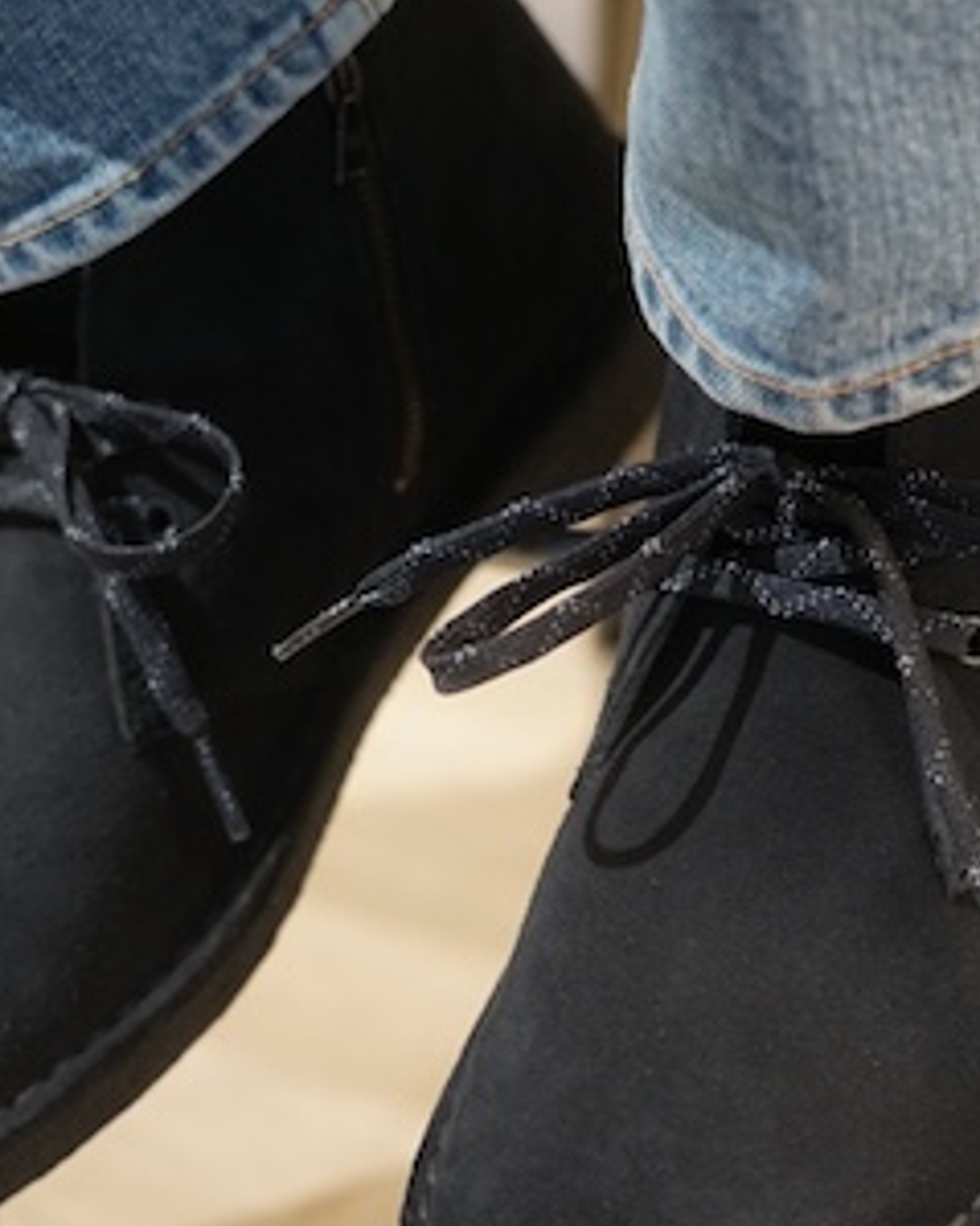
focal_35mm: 100
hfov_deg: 15.4
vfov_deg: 19.1
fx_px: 3627
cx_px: 480
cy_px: 793
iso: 2500
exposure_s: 1/160
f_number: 4
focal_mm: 53
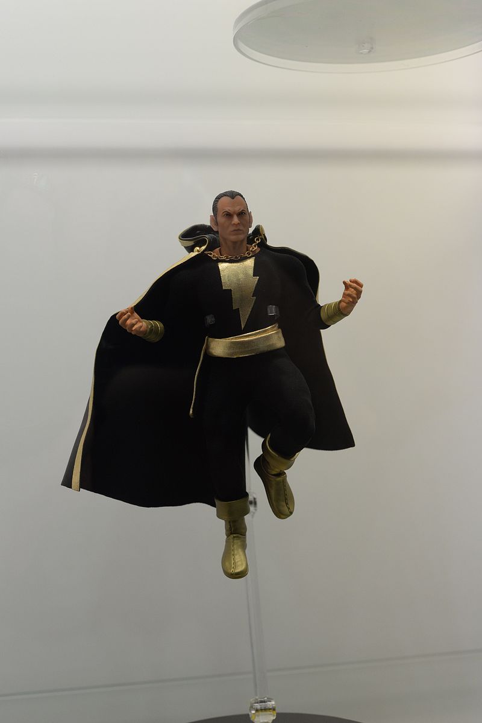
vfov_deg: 39.6
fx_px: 1003
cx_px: 241
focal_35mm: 50
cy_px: 362
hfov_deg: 27.0
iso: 1600
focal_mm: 50
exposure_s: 1/200
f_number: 5.6
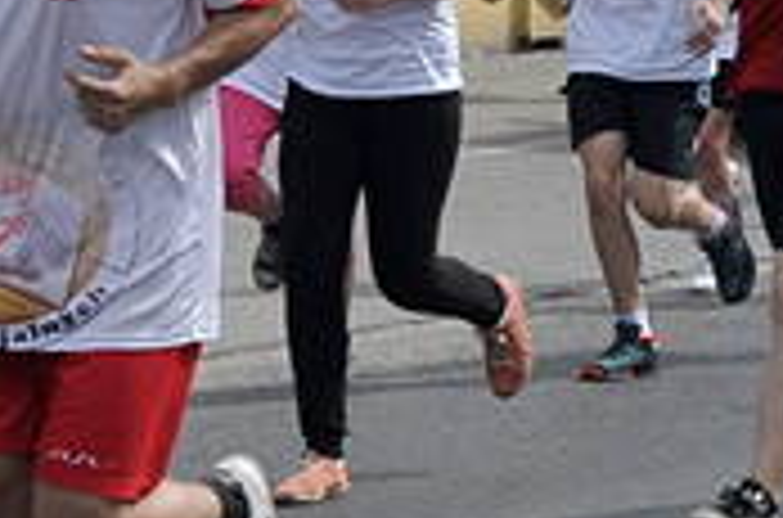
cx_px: 1472
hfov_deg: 7.2
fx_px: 6052
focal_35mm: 279
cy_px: 191
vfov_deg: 4.9
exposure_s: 1/640
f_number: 13
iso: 800
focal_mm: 38
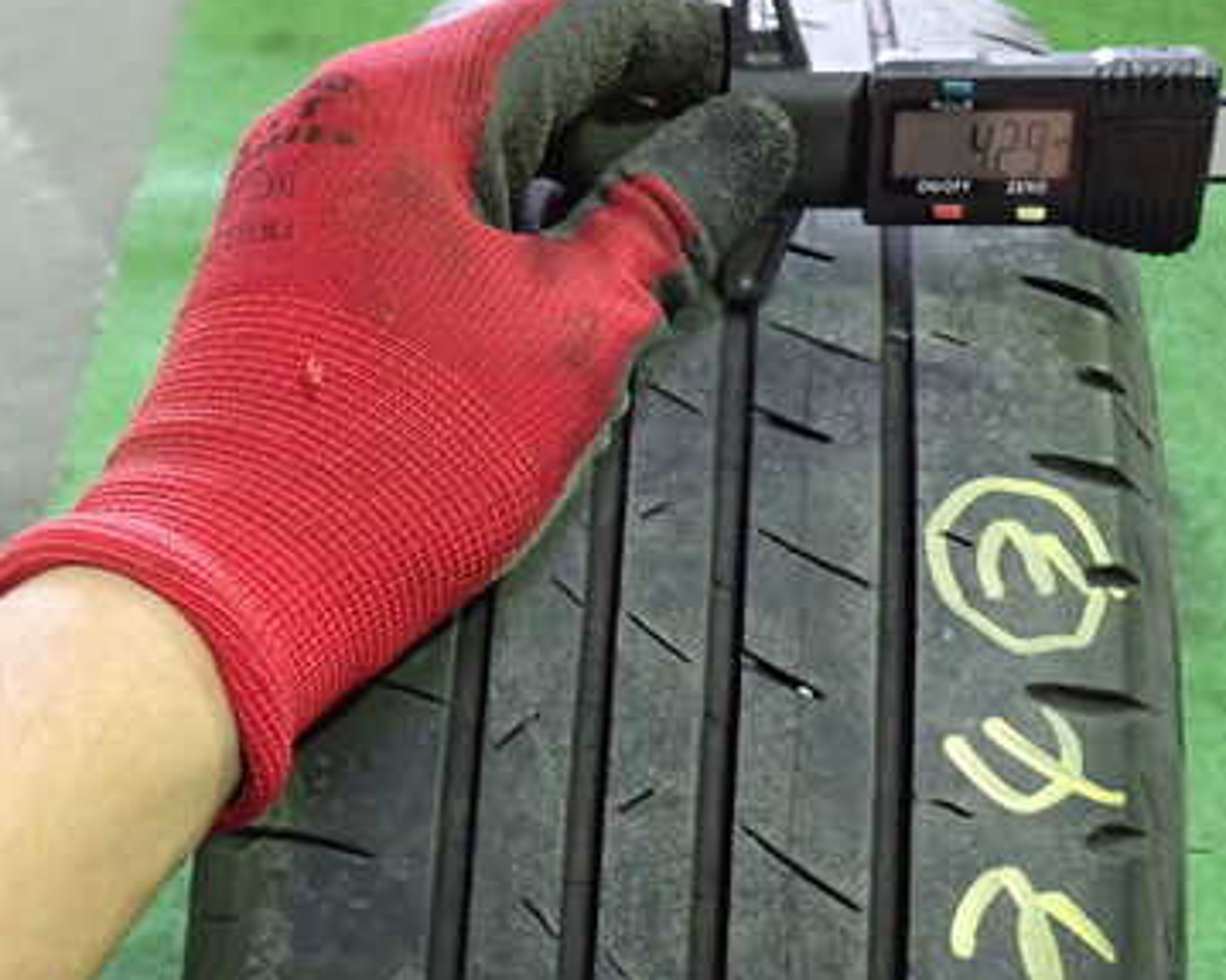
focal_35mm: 49
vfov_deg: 30.6
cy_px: 666
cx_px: 526
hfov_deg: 38.0
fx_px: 1777
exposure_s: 1/30
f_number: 2.3
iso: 800
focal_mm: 5.4
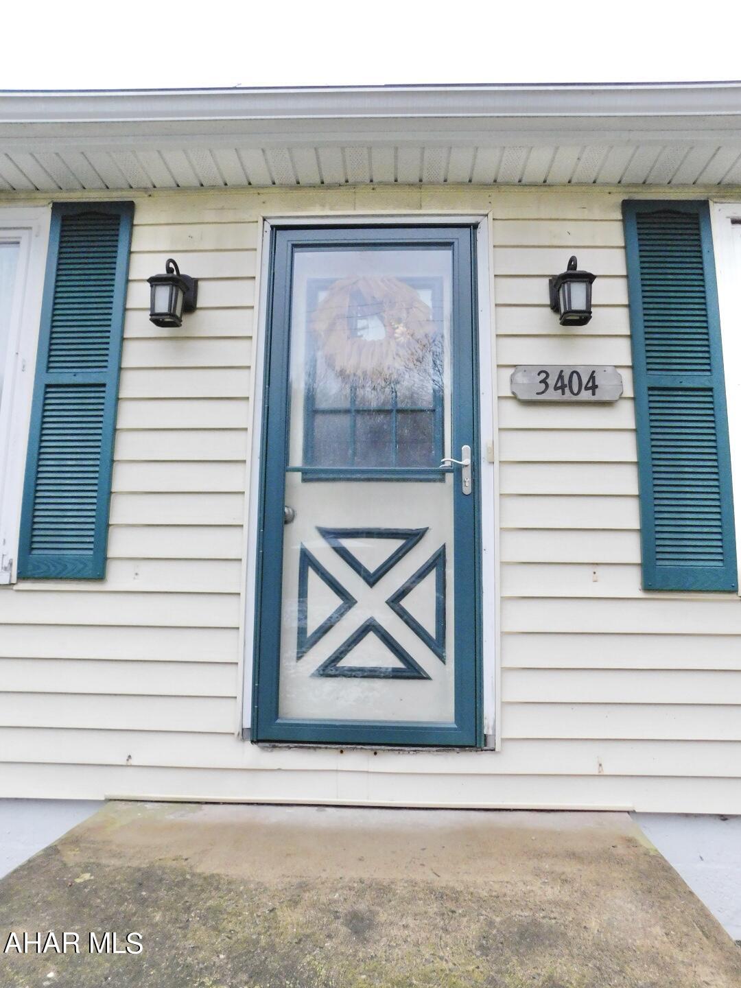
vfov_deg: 71.6
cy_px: 494
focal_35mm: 24
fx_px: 685
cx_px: 370
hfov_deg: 56.8
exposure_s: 1/80
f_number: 3
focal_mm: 4.1
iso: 400
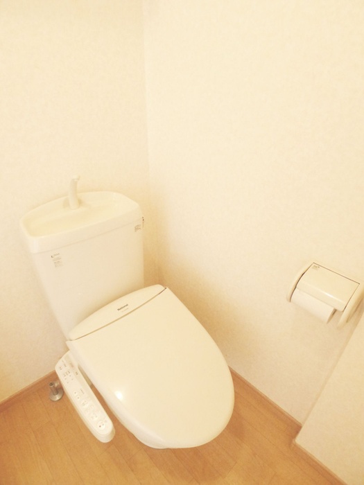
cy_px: 242
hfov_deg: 56.8
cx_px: 182
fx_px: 336
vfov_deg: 71.6
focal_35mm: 24
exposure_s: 1/60
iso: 500
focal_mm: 5.1
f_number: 2
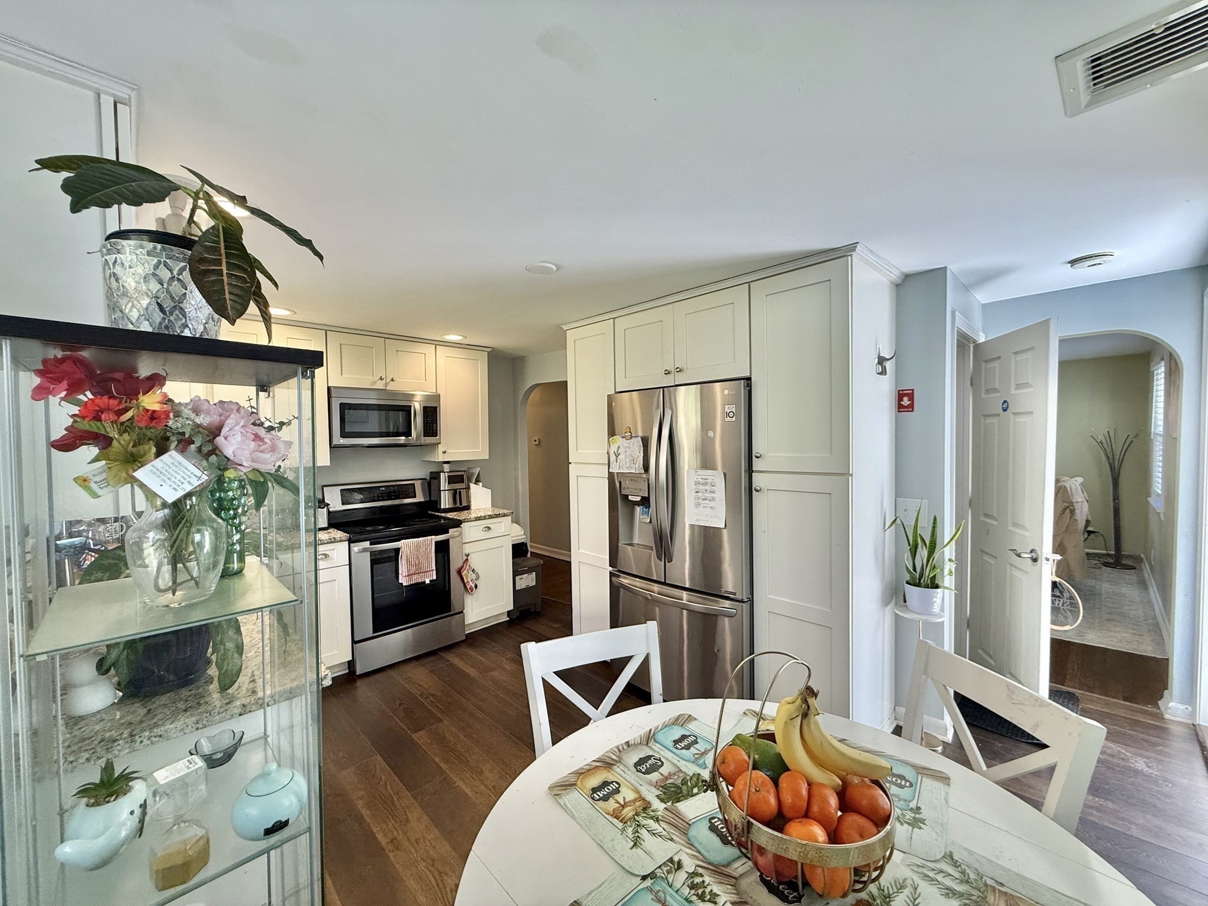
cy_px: 453
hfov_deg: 102.1
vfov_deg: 85.7
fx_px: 489
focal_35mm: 14
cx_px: 604
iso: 125
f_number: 2.2
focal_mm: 2.22
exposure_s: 1/120
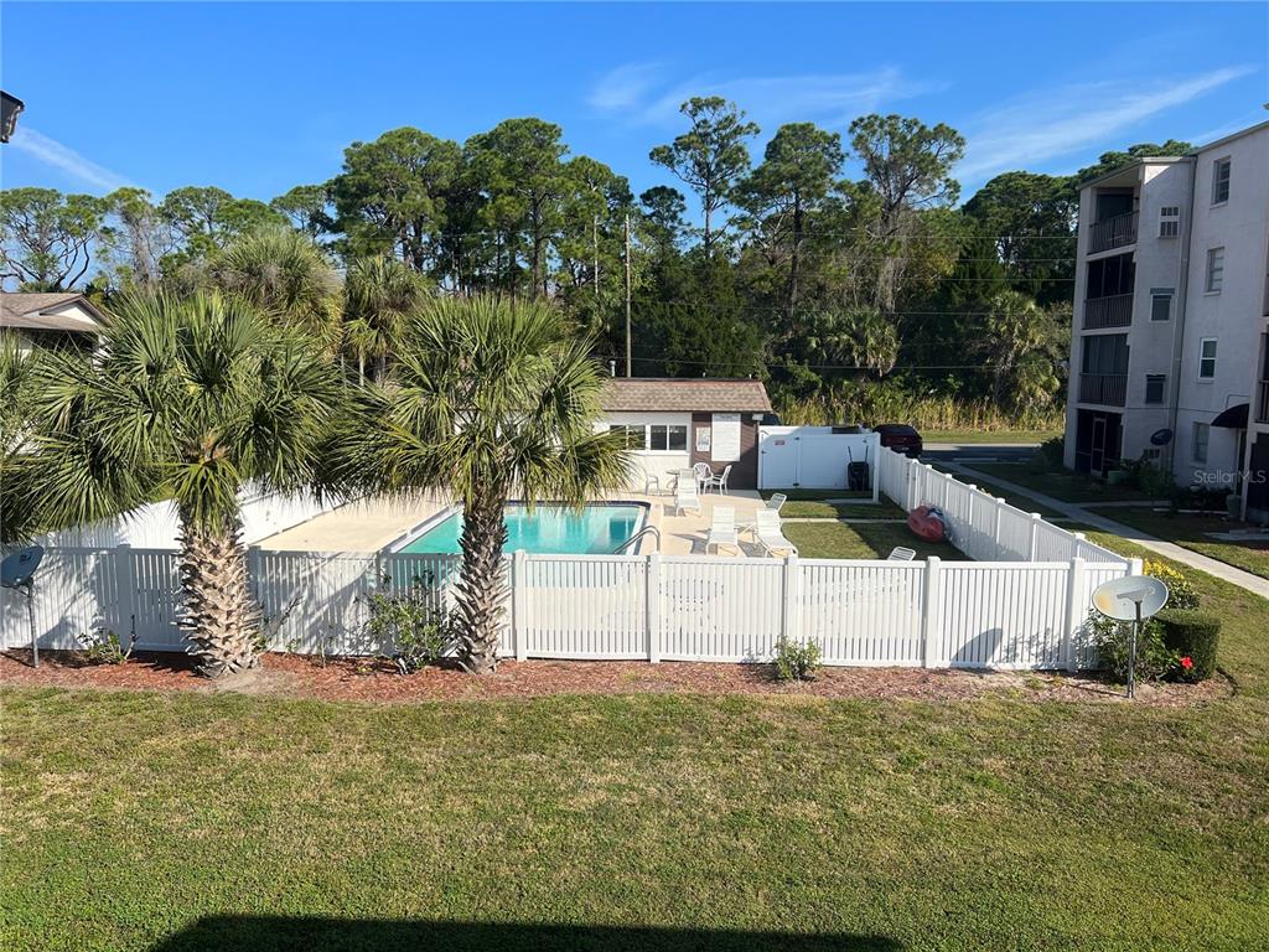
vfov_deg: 53.1
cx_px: 634
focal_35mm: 26
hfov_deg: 67.3
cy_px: 476
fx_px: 953
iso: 50
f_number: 1.5
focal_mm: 5.7
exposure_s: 1/4444
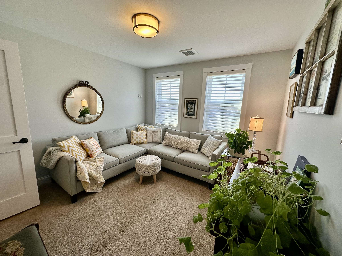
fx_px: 138
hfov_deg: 102.1
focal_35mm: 14
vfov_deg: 85.7
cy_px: 128
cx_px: 171
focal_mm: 2.22
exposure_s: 1/120
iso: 64
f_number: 2.2
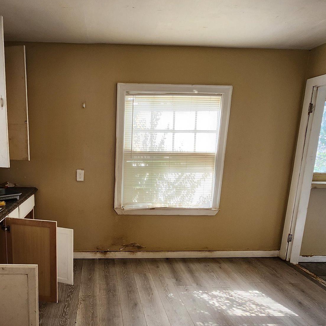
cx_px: 109
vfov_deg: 64.2
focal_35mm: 24
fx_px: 256
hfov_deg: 63.4
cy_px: 201
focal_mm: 1.74
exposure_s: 1/60
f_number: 2.2
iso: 80
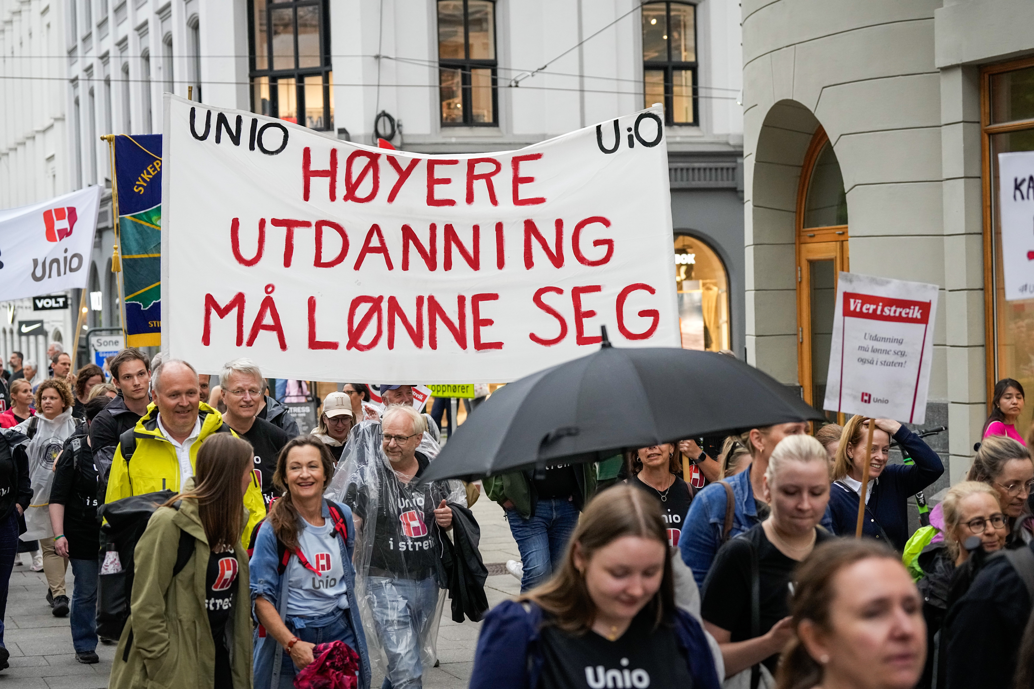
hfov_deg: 28.8
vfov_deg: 19.5
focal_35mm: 70
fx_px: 2010
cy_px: 344
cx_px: 517
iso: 3200
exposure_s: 1/800
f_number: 4
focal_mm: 70
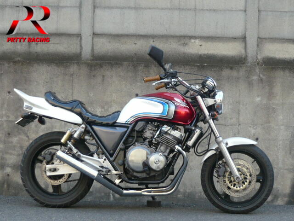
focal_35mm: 60
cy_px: 110
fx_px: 510
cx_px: 147
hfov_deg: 32.2
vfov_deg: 24.4
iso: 100
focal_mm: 6.6
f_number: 3.3
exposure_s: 1/60
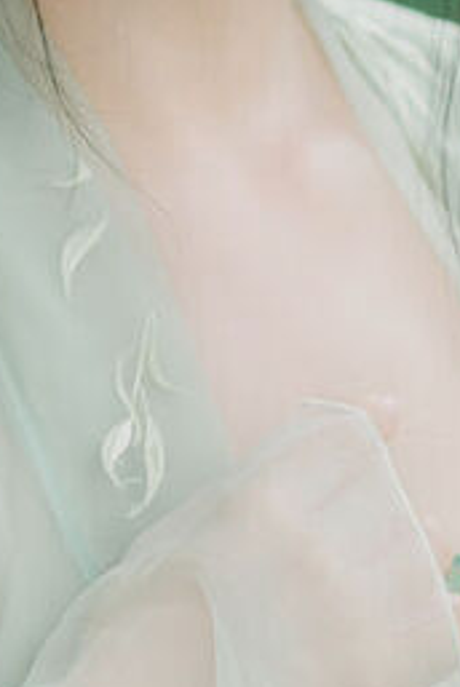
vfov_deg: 4.0
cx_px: 316
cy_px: 456
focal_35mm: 520
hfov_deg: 2.7
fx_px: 9939
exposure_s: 1/1600
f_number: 2
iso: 160
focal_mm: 85
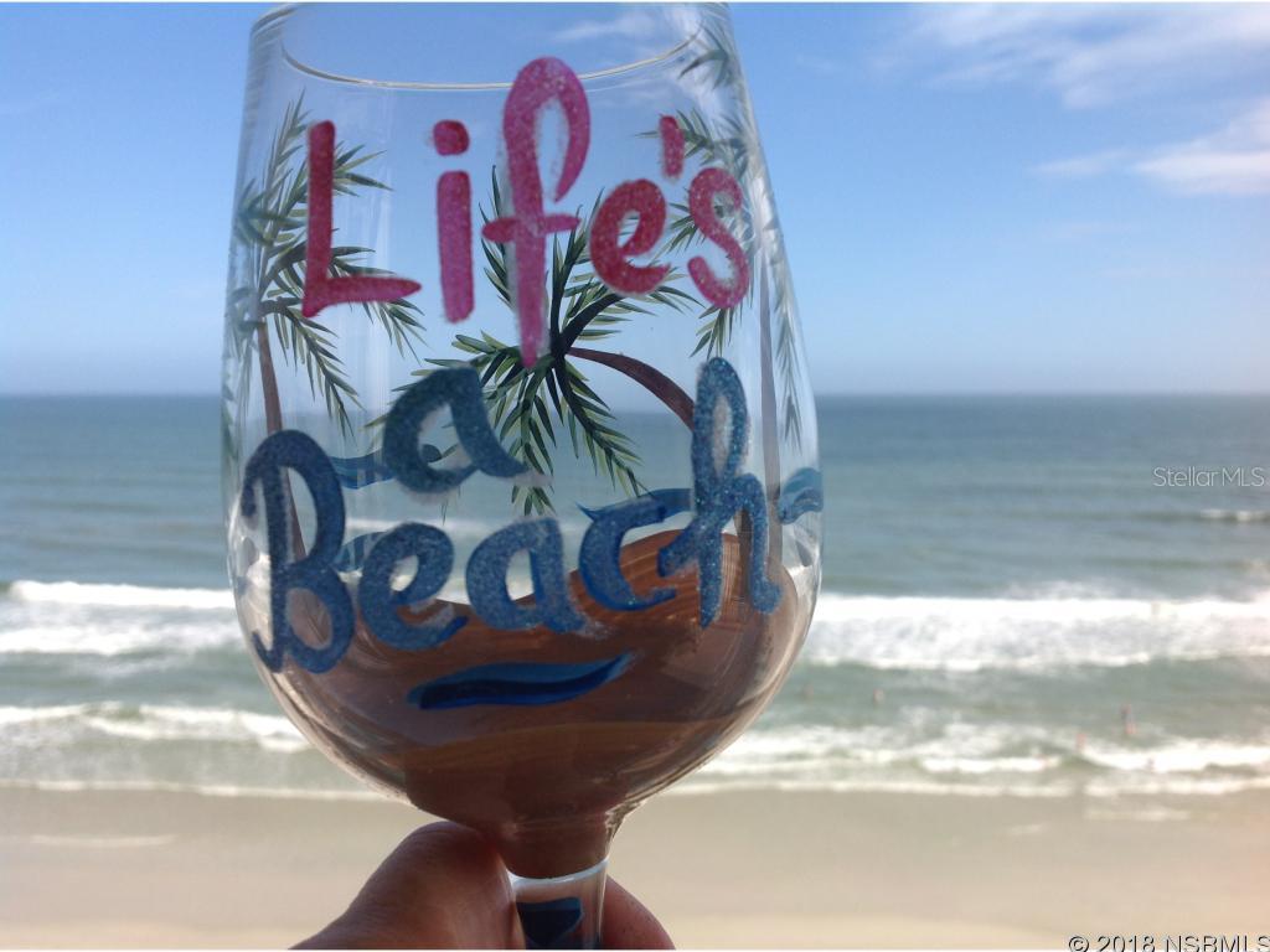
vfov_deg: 40.7
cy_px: 476
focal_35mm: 35
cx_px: 635
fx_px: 1284
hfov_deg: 52.6
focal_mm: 4.28
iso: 50
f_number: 2.4
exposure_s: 1/1890
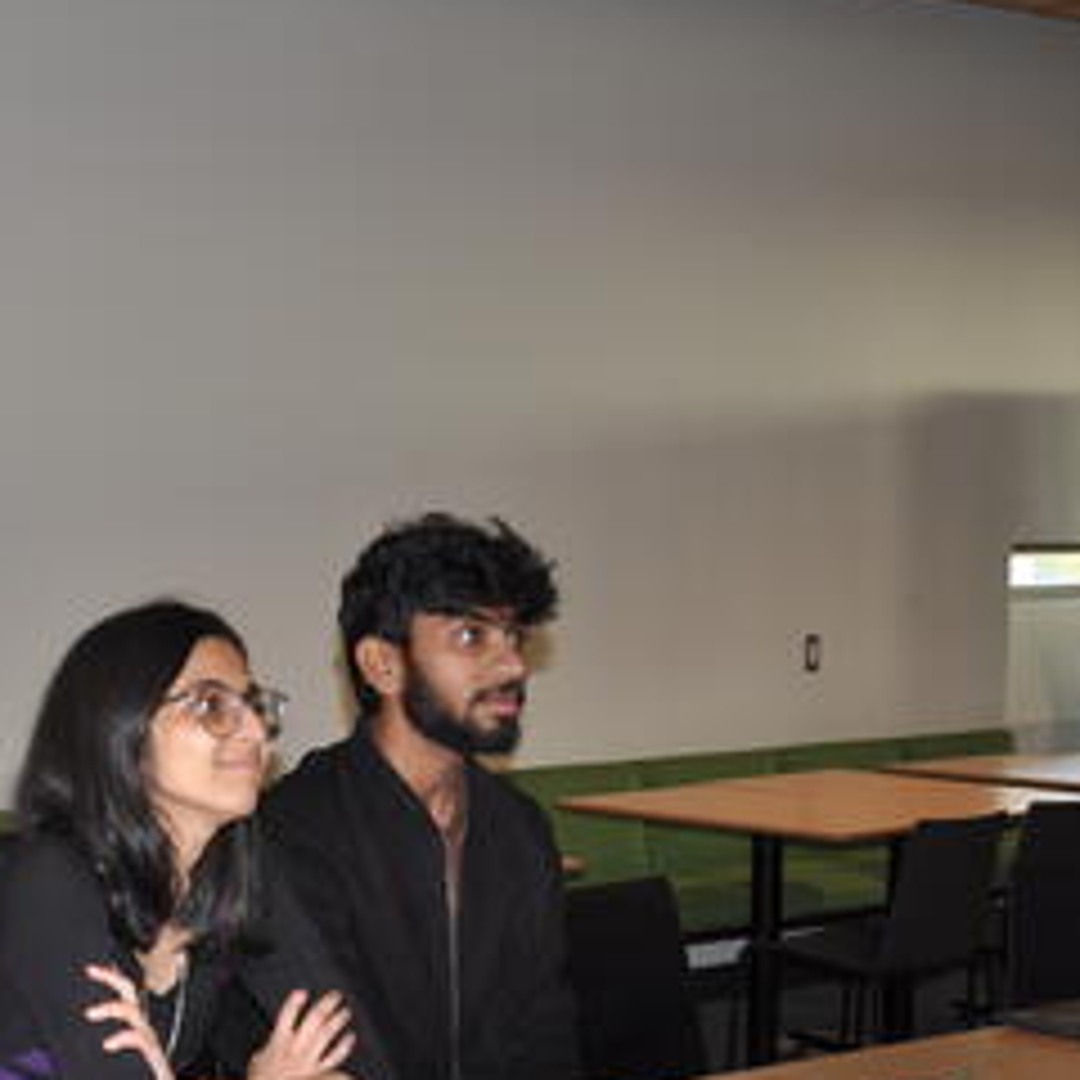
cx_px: 45
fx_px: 2576
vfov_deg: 23.5
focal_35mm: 73
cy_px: 767
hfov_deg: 22.9
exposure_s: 1/30
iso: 200
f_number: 5.6
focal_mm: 25
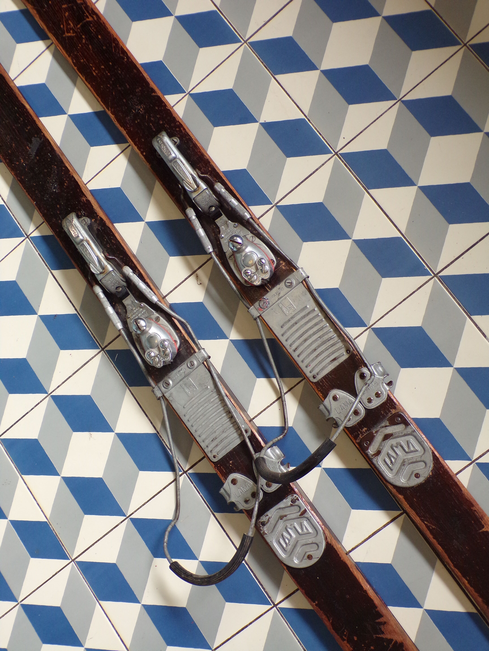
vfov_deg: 44.8
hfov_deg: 34.3
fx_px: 791
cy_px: 326
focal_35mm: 42
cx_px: 244
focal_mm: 7.6
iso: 200
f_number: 3.4
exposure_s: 1/25
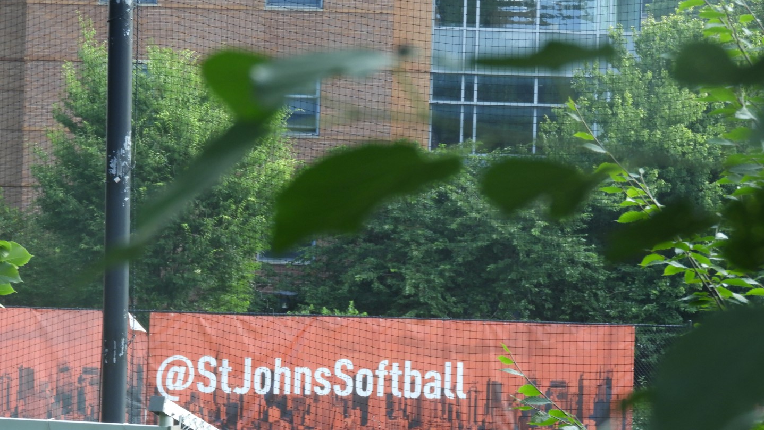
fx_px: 5530
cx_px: 382
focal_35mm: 273
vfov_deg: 4.4
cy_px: 283
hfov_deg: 7.9
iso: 180
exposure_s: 1/125
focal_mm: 44.8
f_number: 5.5
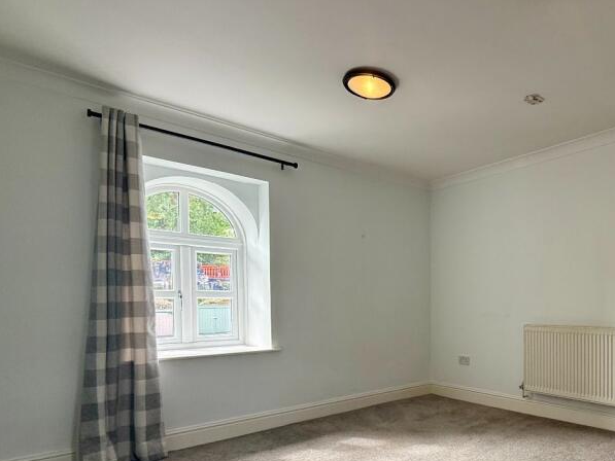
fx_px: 426
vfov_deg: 55.5
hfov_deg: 65.1
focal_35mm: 24
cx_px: 493
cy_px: 311
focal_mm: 2.22
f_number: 2.2
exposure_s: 1/99
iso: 125
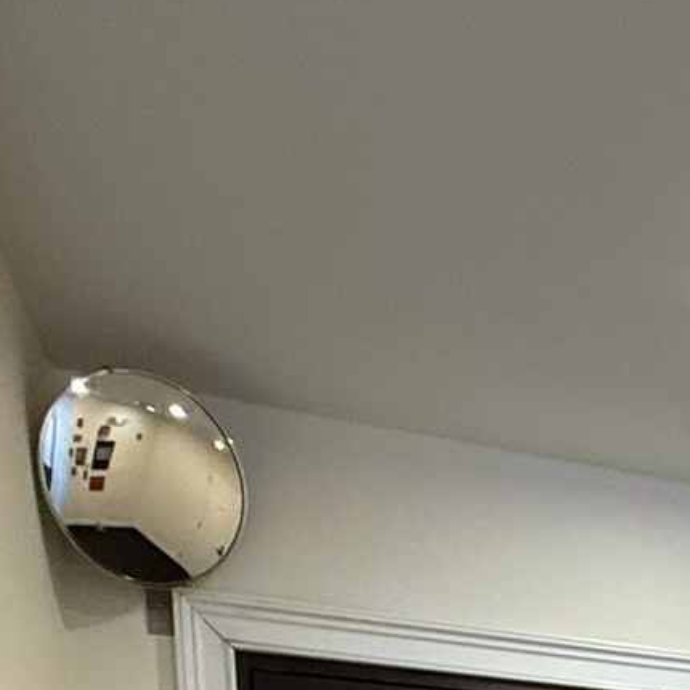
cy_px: 1171
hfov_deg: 25.0
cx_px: 911
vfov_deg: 21.5
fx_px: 1331
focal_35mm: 59
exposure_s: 1/60
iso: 500
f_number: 2.2
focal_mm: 2.22
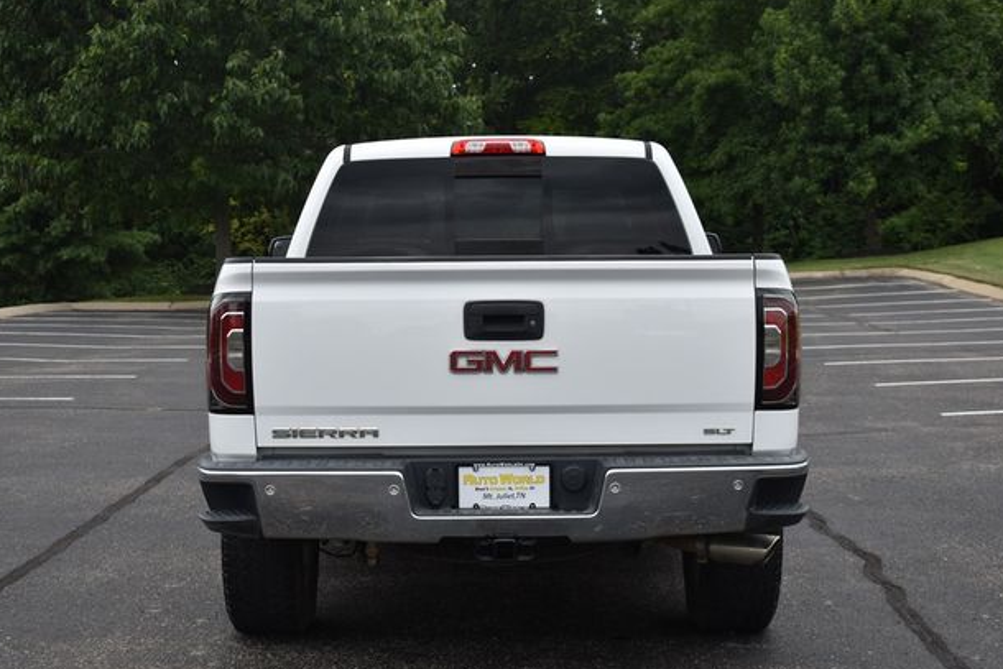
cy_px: 346
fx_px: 1756
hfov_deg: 31.9
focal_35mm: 63
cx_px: 500
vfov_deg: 21.6
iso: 200
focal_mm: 40
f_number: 6.3
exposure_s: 1/250
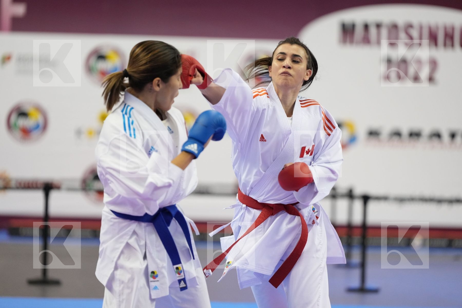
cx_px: 231
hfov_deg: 11.5
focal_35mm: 178
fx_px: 2284
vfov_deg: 7.7
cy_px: 154
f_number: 2.8
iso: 3200
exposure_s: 1/1000
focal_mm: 178
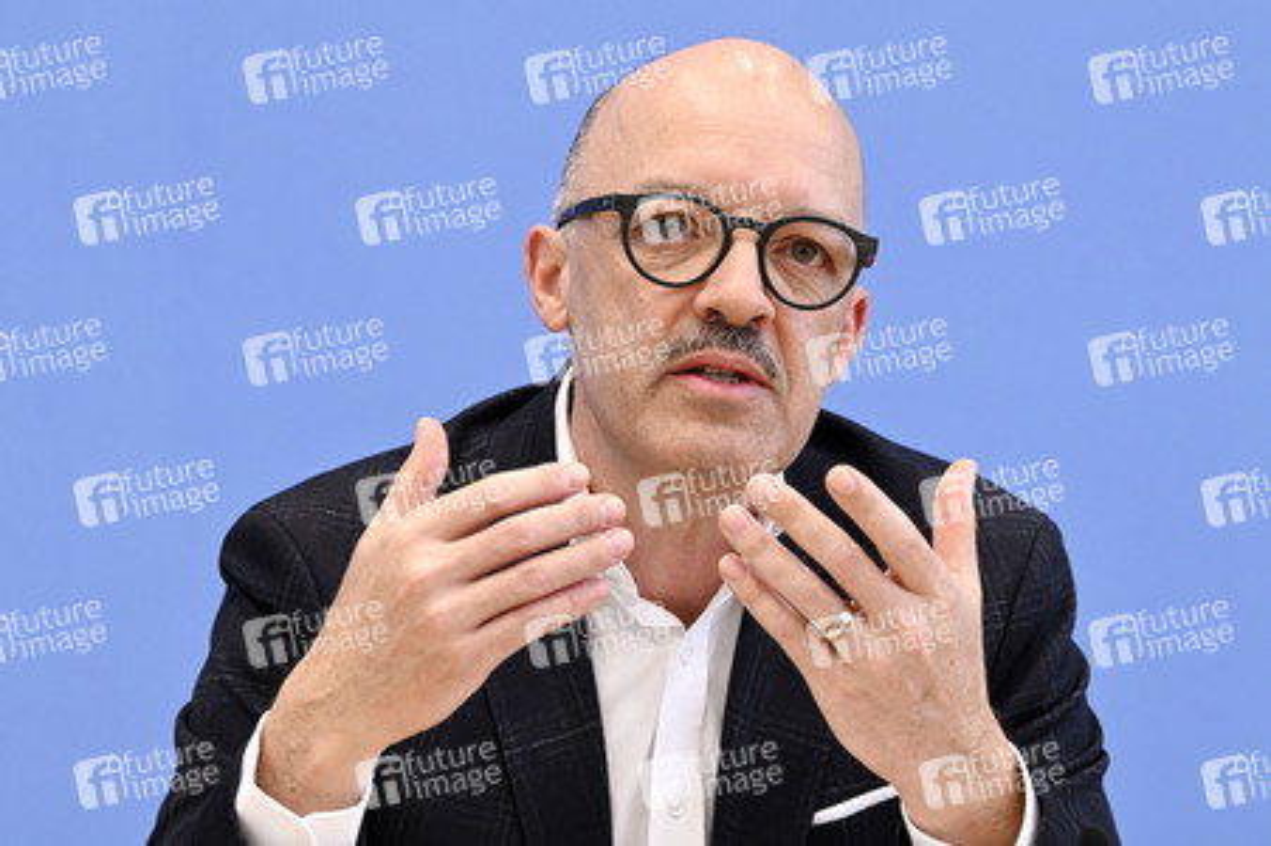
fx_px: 4233
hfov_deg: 17.1
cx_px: 636
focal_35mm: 120
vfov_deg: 11.4
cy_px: 423
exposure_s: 1/640
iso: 4000
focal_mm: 120
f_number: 5.6
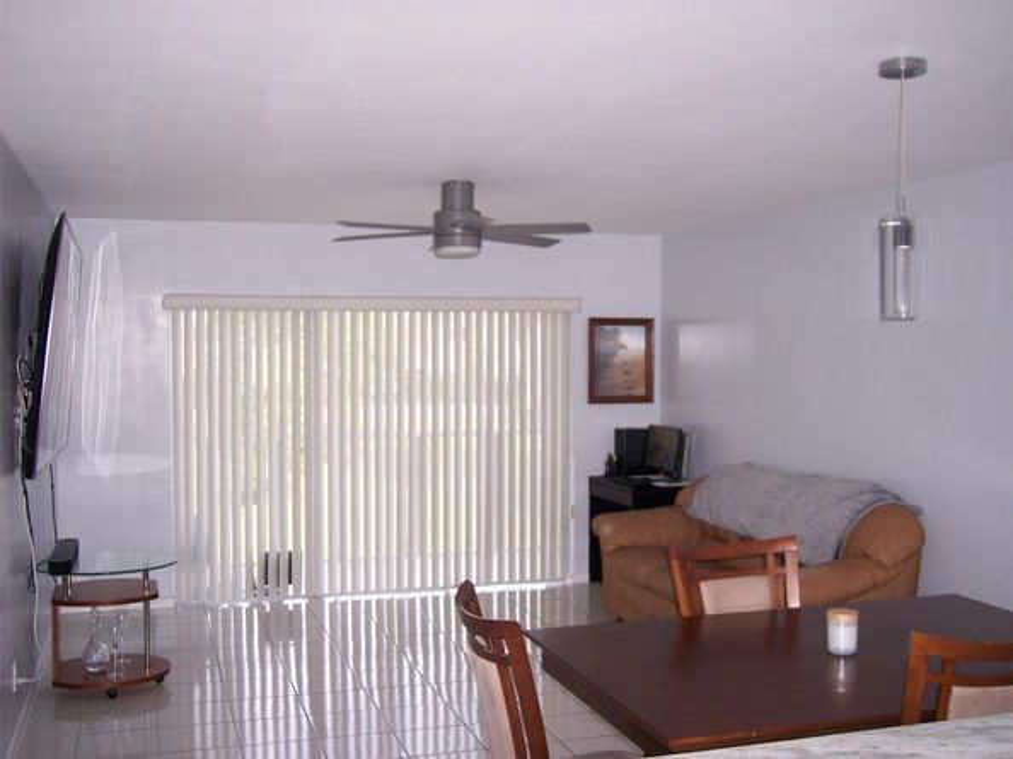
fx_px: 1141
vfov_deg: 36.8
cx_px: 506
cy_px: 380
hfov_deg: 47.9
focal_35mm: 39
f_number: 2.8
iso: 100
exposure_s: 1/60
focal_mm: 8
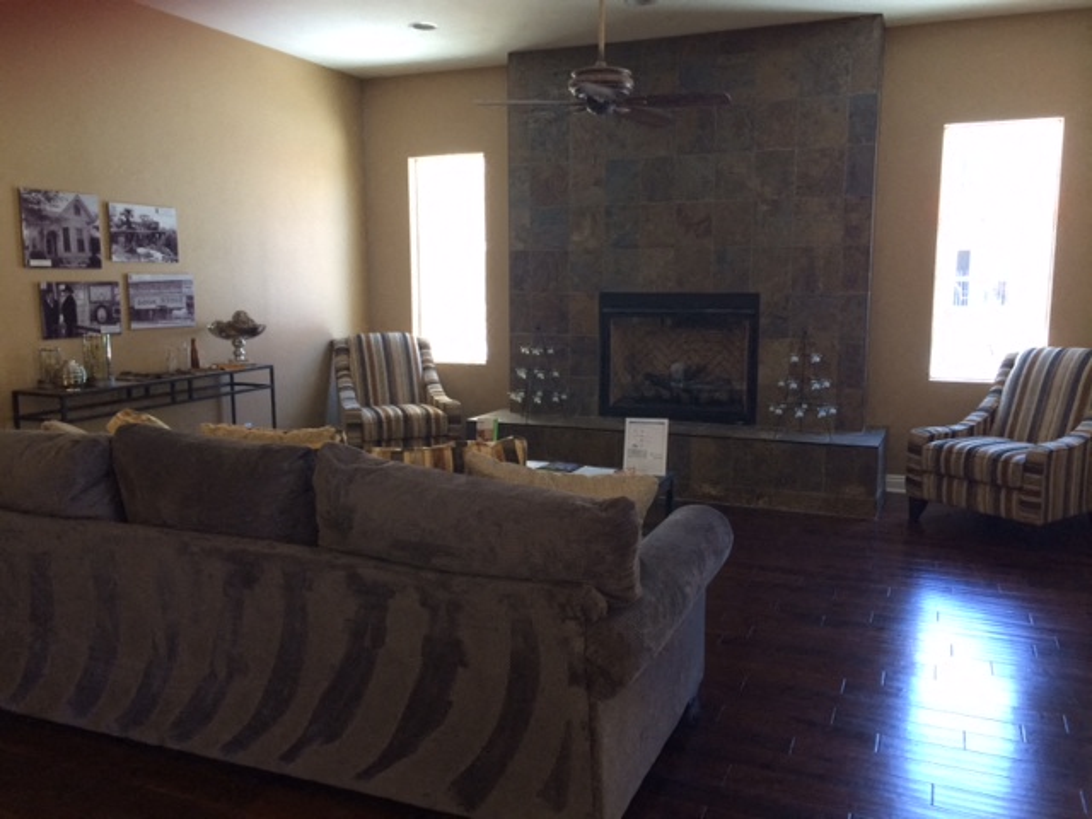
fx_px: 946
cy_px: 410
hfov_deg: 60.0
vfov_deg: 46.8
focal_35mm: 30
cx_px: 546
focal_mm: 4.12
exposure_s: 1/30
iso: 50
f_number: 2.2
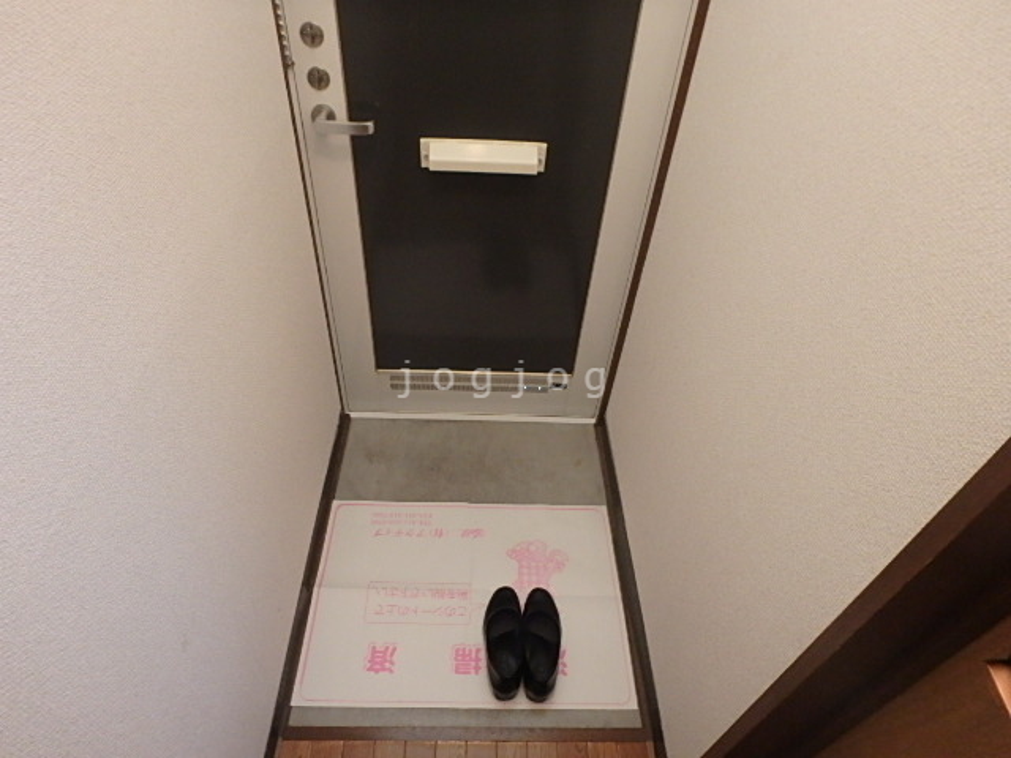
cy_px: 379
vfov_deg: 63.4
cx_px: 506
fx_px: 613
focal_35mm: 21
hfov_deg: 79.0
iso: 500
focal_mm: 3.7
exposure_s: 1/30
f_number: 3.5
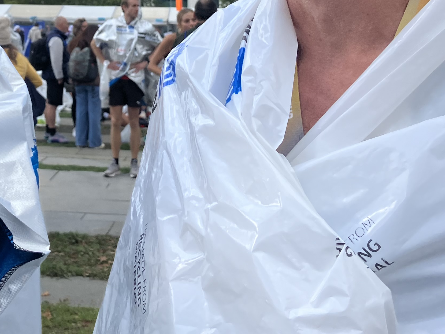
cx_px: 50
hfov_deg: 27.6
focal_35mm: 68
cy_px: 5
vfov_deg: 20.9
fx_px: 874
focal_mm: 3.99
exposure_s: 1/1130
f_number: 1.8
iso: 32
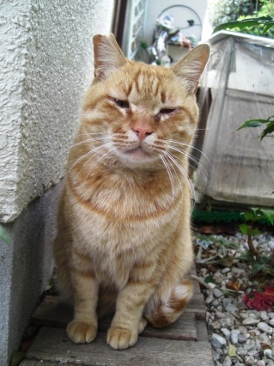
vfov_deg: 46.8
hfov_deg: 35.9
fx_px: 423
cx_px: 131
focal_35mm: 40
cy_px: 191
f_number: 2.8
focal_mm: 7.9
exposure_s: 1/60
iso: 100
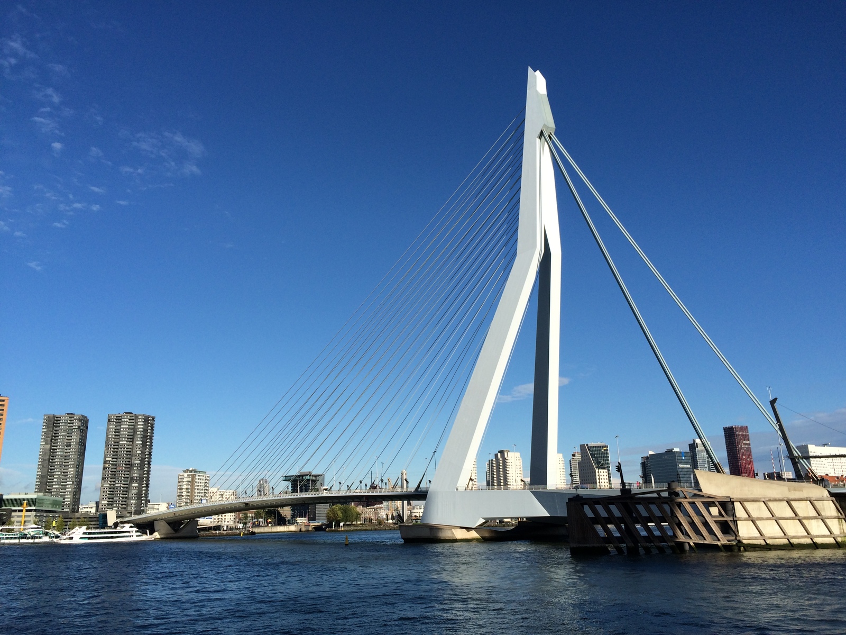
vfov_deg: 48.2
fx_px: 709
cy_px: 318
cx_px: 423
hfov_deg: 61.7
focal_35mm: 29
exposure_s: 1/2740
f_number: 2.2
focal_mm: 4.15
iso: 32
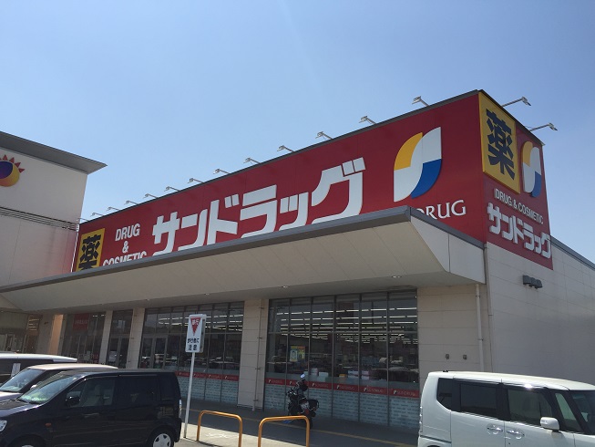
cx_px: 298
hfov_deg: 61.7
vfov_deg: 48.2
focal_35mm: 29
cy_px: 224
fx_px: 499
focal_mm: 4.15
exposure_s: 1/2639
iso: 32
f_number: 2.2
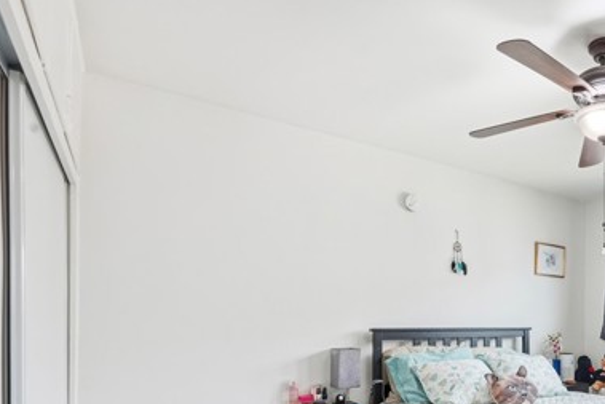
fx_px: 454
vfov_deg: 45.5
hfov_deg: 60.6
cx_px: 503
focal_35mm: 27
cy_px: 323
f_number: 9
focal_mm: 16
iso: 250
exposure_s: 1/80
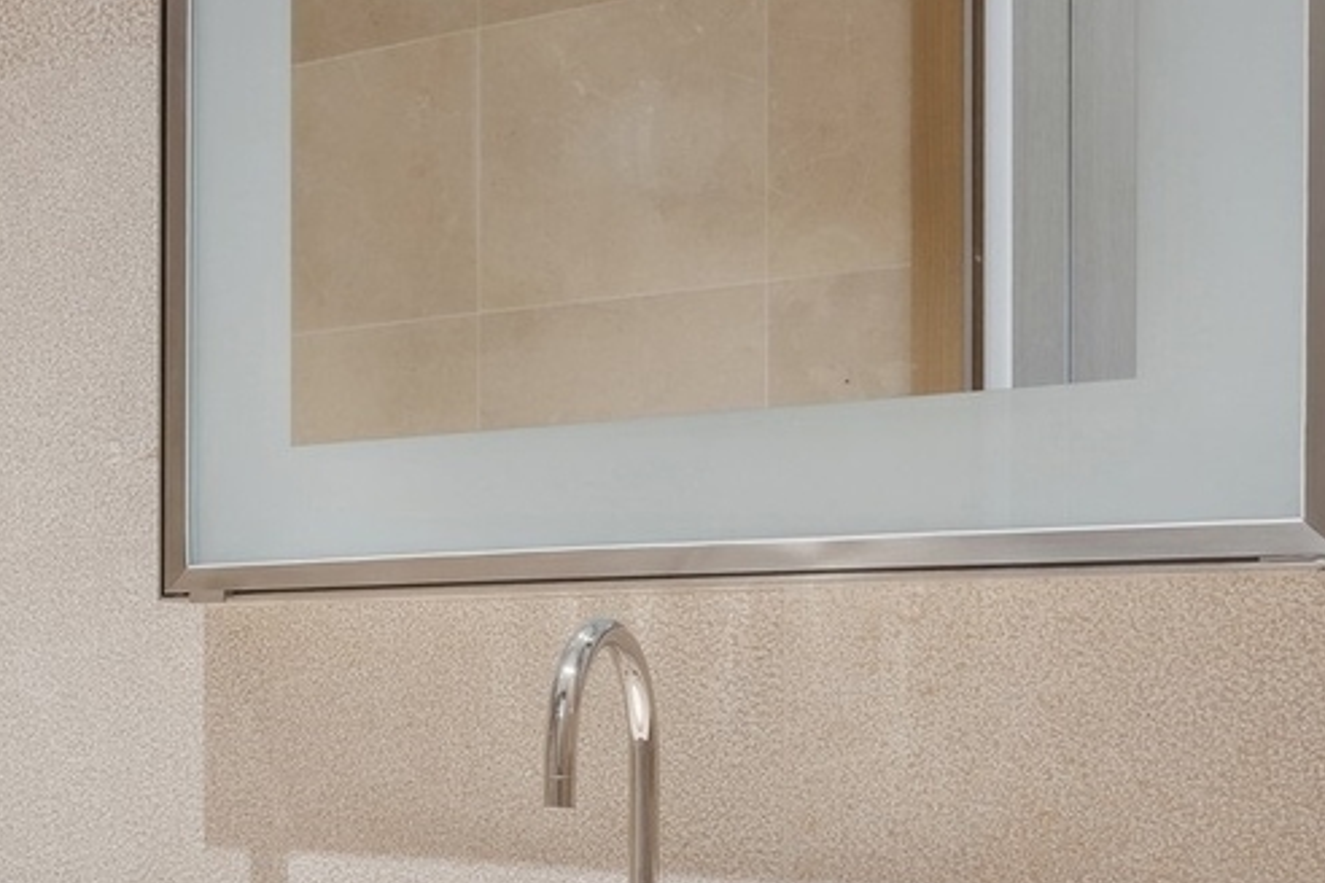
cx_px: 35
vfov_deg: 23.8
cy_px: 727
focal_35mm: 56
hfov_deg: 33.0
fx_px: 2061
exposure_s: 1/8
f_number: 8
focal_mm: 17
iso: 320
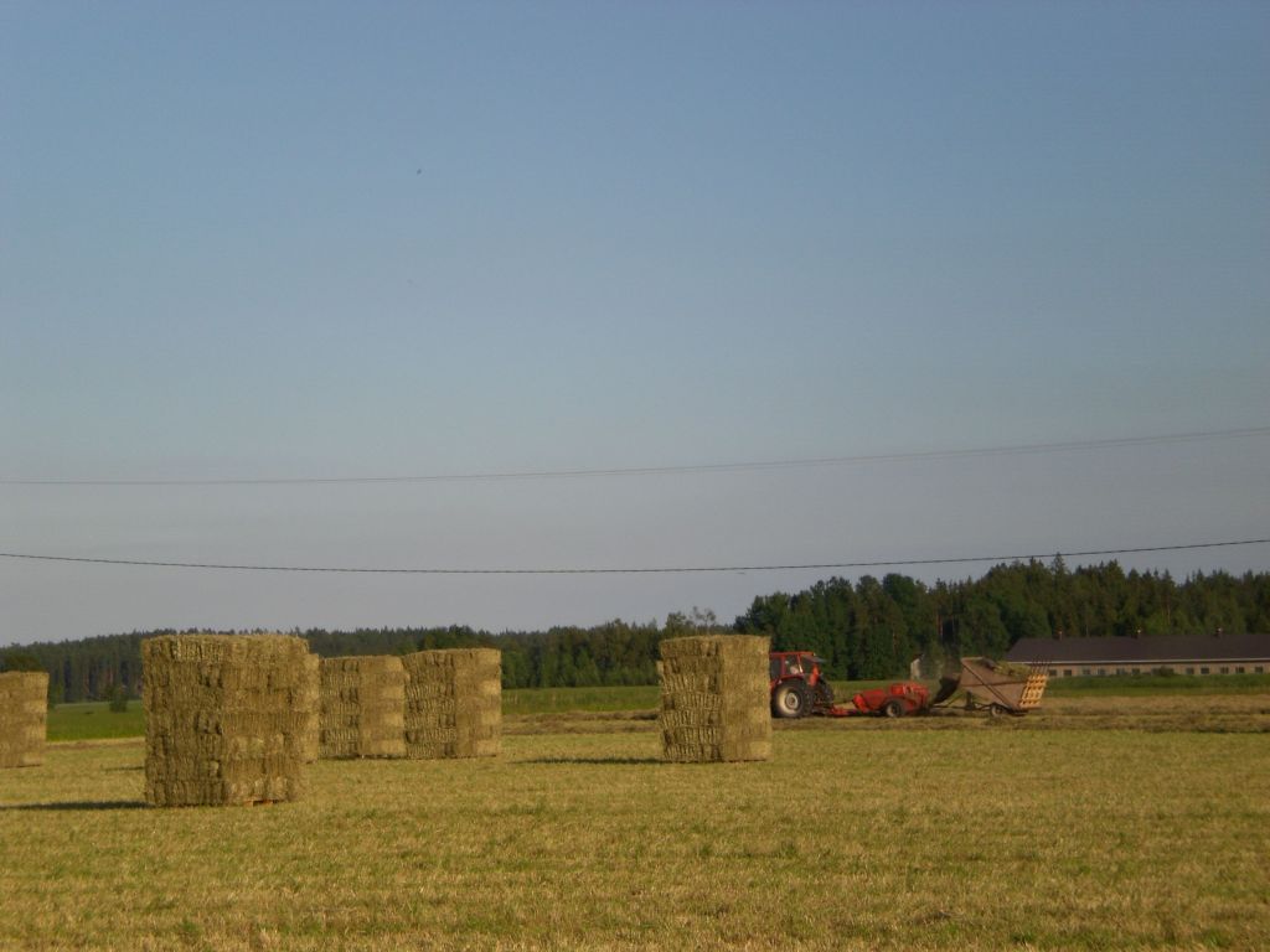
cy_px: 476
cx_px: 635
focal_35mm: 114
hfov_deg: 17.3
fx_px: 4182
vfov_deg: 13.0
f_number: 8.4
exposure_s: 1/250
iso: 50
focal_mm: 18.9
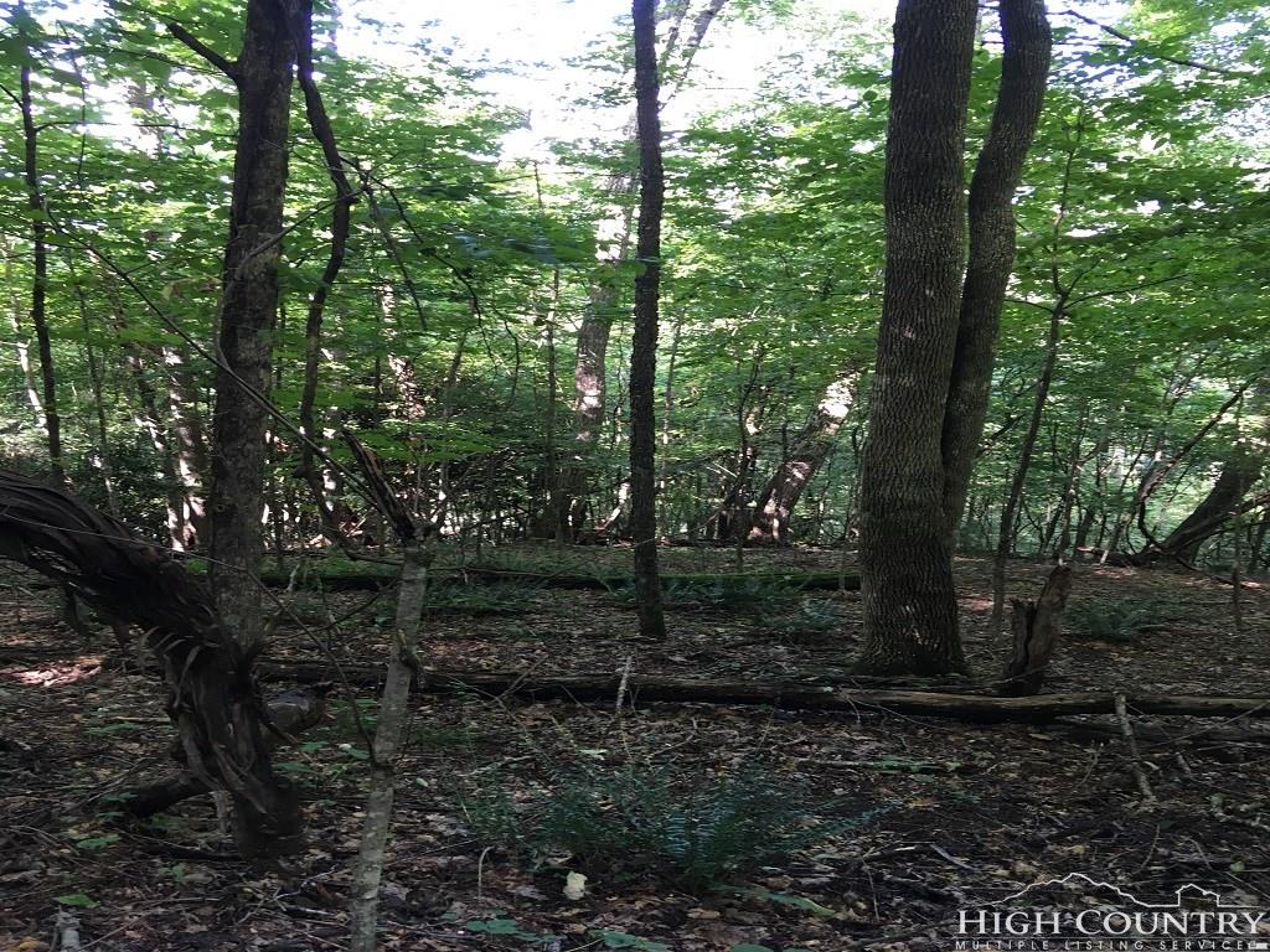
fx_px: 1064
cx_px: 635
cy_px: 476
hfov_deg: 61.7
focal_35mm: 29
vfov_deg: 48.2
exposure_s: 1/30
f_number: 2.2
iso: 64
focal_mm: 4.15
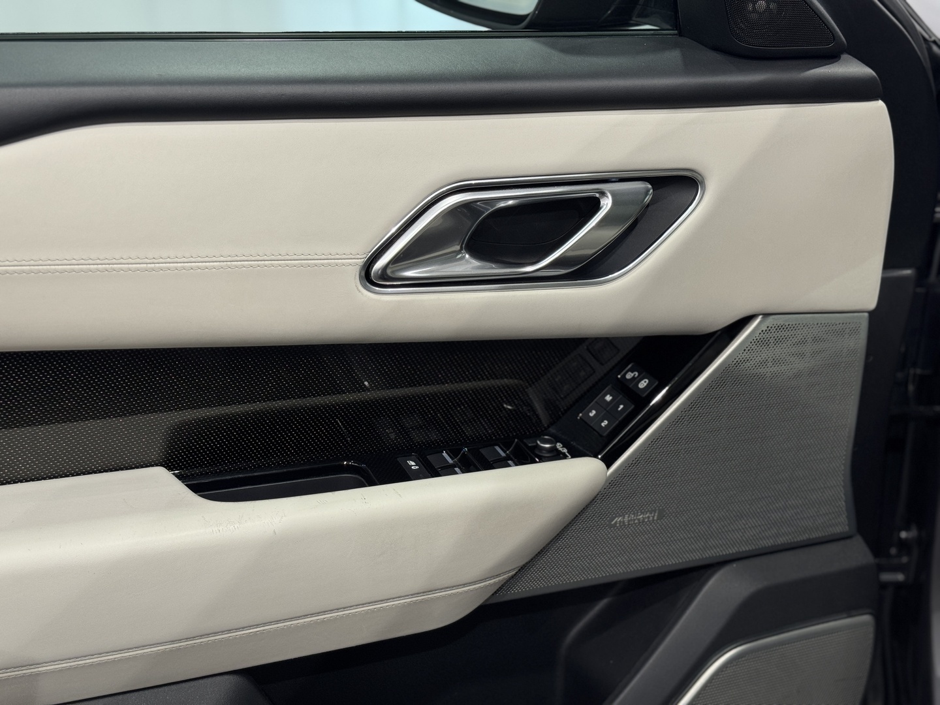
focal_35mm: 48
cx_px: 470
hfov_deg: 39.7
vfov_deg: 30.3
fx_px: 1303
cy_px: 352
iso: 100
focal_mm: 6.76
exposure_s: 1/100
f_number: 1.78
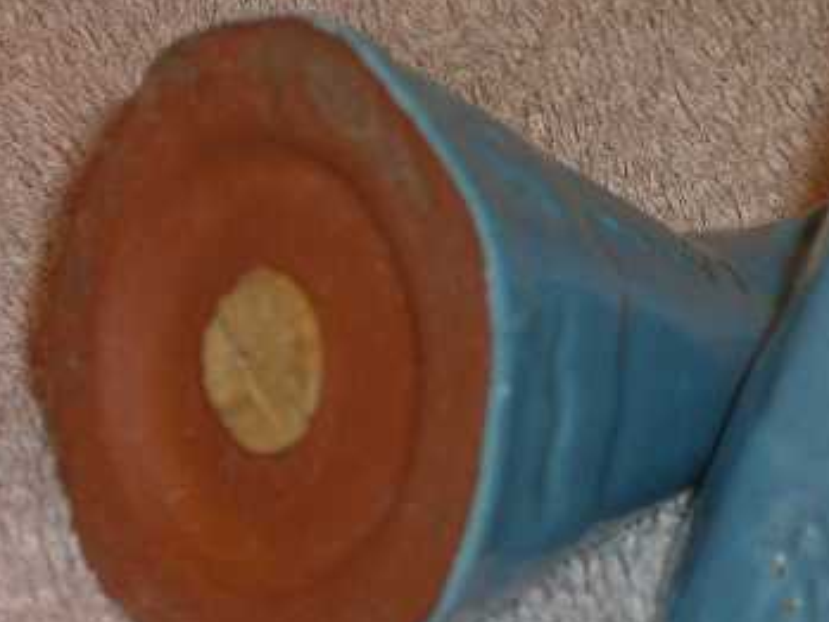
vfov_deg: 7.1
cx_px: 694
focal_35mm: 209
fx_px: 5007
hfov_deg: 9.4
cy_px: 256
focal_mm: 23.7
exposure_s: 1/30
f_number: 5.4
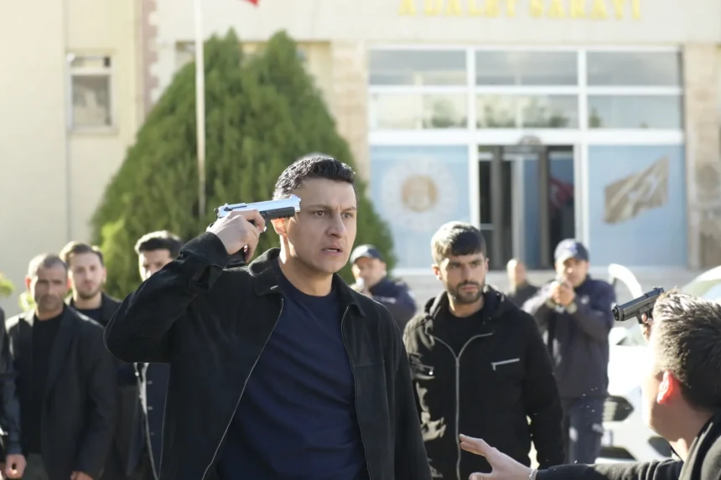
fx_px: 2102
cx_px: 360
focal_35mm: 105
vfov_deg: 13.0
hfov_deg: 19.5
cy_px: 240
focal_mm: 70
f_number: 4
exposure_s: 1/1250
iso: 900
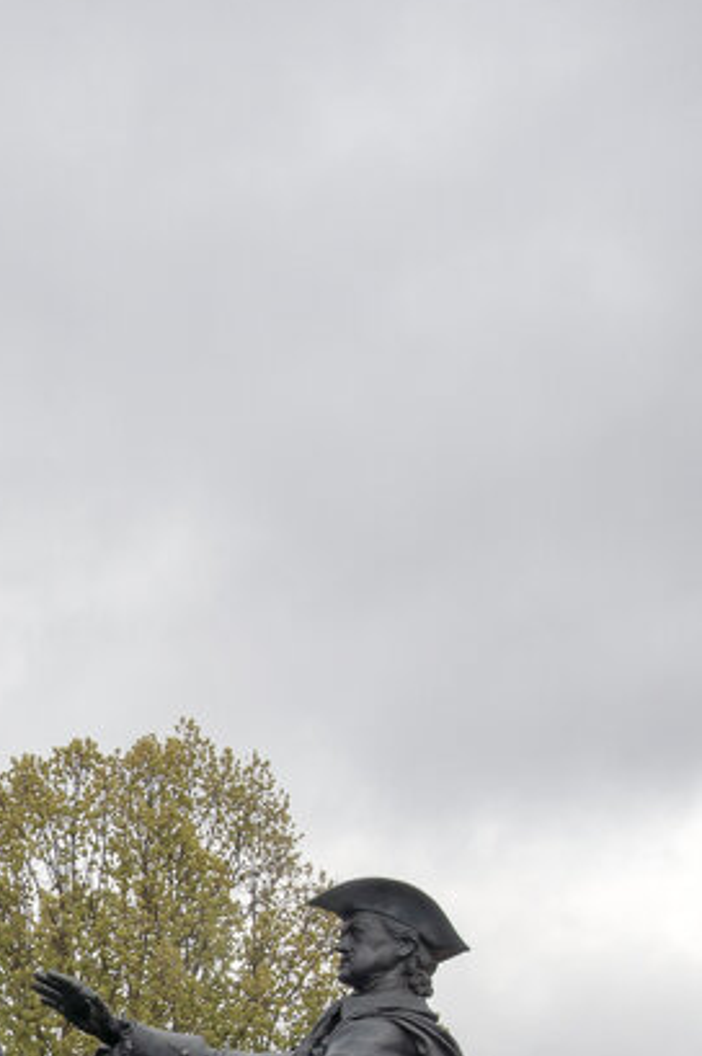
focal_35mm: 94
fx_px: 2754
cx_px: 71
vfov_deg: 21.2
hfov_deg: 14.4
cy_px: 975
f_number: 22
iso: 640
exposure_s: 1/200
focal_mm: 32
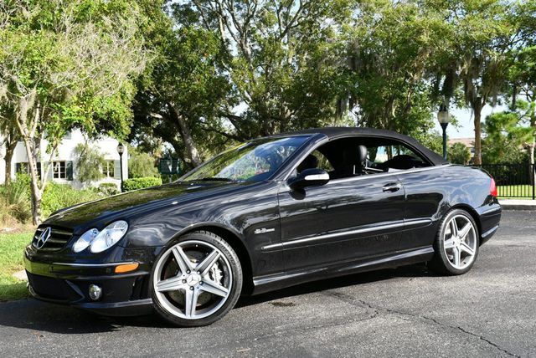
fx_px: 596
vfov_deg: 33.5
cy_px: 179
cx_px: 268
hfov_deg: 48.4
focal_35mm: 40
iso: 200
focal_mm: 20
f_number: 8
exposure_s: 1/250
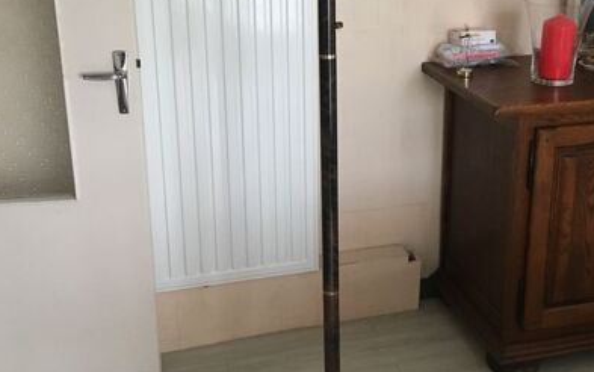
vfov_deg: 25.7
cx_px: 331
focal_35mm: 50
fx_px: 810
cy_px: 110
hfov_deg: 40.2
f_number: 2.2
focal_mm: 4.15
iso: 160
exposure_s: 1/33
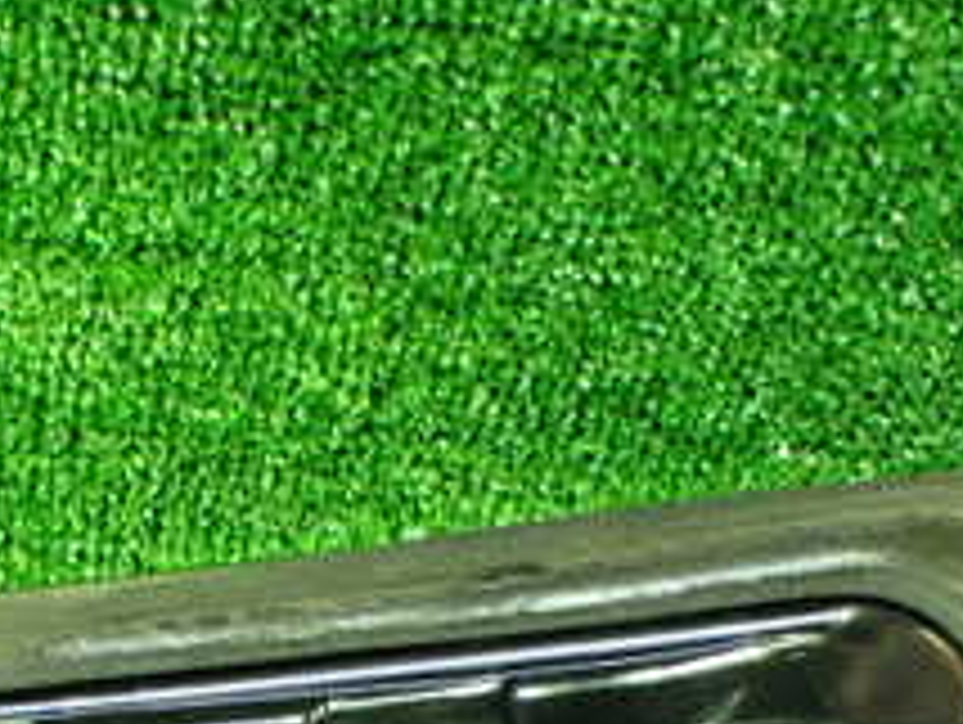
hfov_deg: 22.8
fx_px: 2339
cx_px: 140
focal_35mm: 84
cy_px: 998
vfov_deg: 16.4
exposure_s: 1/30
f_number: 2.3
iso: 1000
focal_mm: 5.4
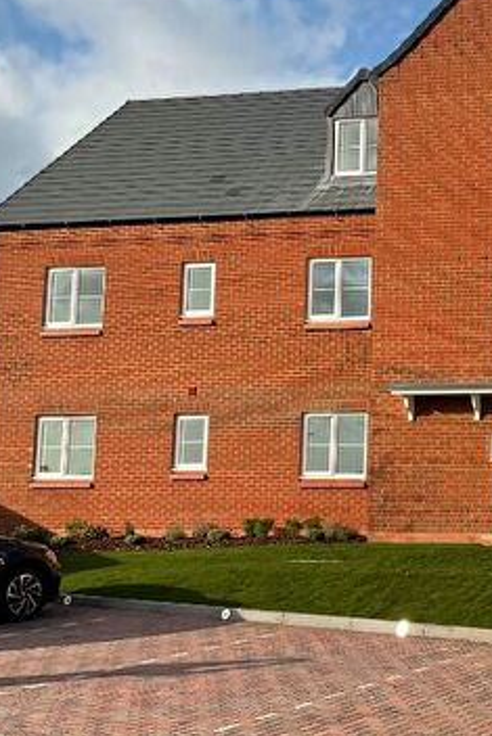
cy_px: 350
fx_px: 1229
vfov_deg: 33.4
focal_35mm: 60
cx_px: 540
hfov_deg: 21.5
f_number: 1.8
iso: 16
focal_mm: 3
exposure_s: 1/1279
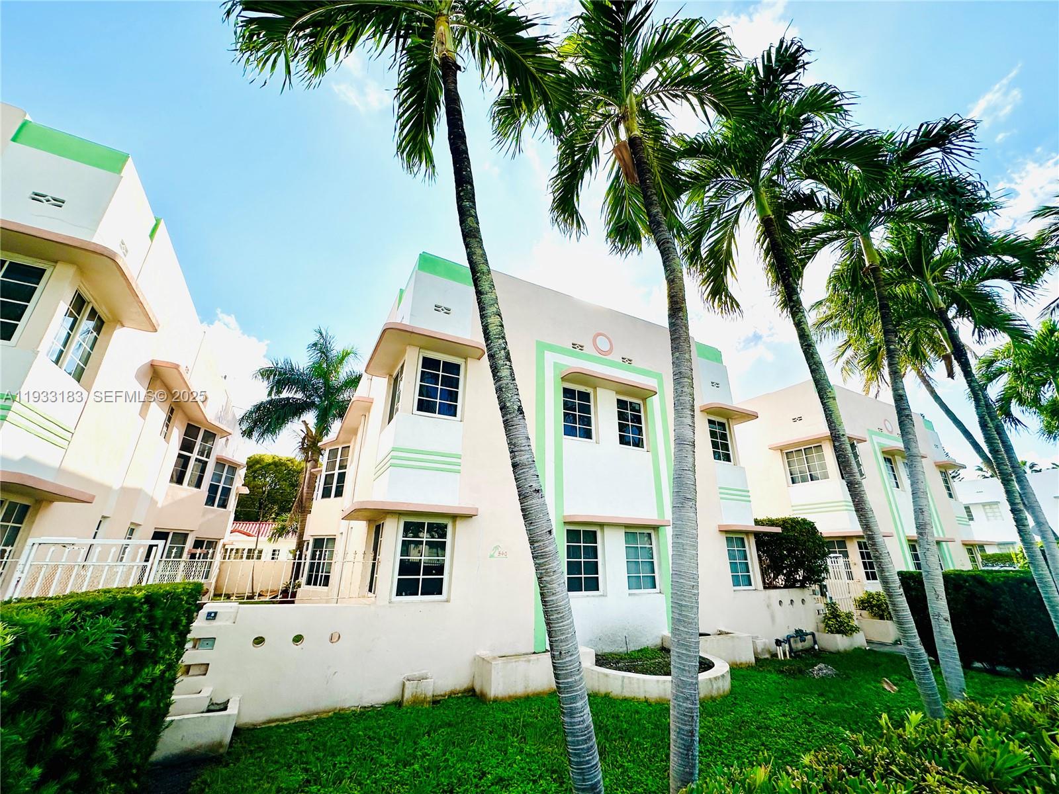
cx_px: 530
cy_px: 397
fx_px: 428
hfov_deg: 102.1
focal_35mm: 14
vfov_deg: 85.7
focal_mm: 2.22
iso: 50
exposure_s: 1/3205
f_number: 2.2
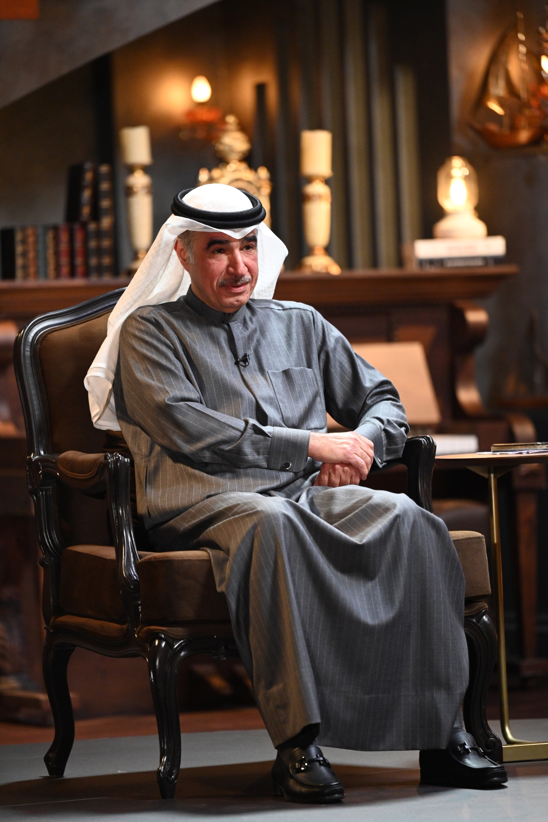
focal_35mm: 200
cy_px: 411
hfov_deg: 6.9
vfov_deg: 10.3
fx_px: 4565
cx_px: 274
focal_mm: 200
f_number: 2.8
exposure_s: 1/60
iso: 3200
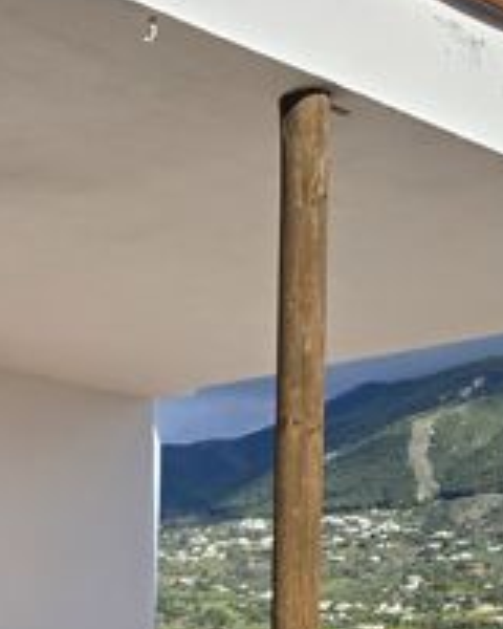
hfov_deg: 18.0
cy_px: 701
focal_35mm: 79
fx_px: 1470
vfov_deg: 22.7
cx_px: -165
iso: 12
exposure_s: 1/1318
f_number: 1.7
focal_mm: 6.3
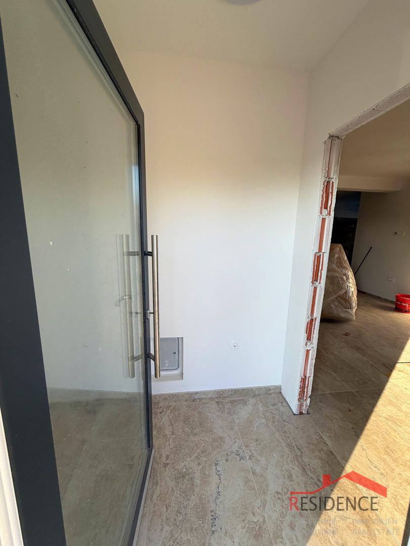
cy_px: 273
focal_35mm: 14
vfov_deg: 102.1
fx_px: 221
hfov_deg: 85.7
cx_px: 205
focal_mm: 2.22
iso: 40
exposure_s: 1/214
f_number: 2.2
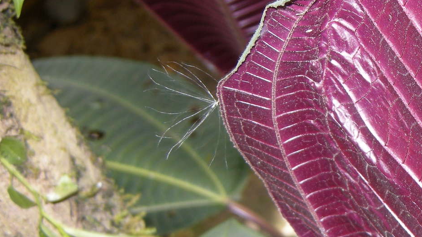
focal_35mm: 98
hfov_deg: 20.8
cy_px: 159
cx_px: 454
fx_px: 1096
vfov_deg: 12.3
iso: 64
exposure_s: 1/30
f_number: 2.7
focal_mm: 7.5
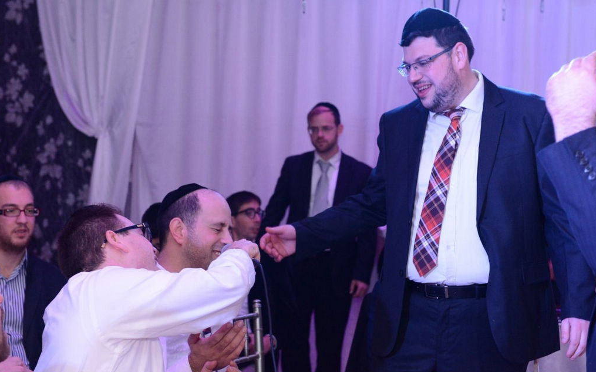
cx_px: 298
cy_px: 182
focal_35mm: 72
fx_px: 1169
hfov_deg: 28.6
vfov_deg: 18.1
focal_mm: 70
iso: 4000
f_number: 5.6
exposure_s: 1/125
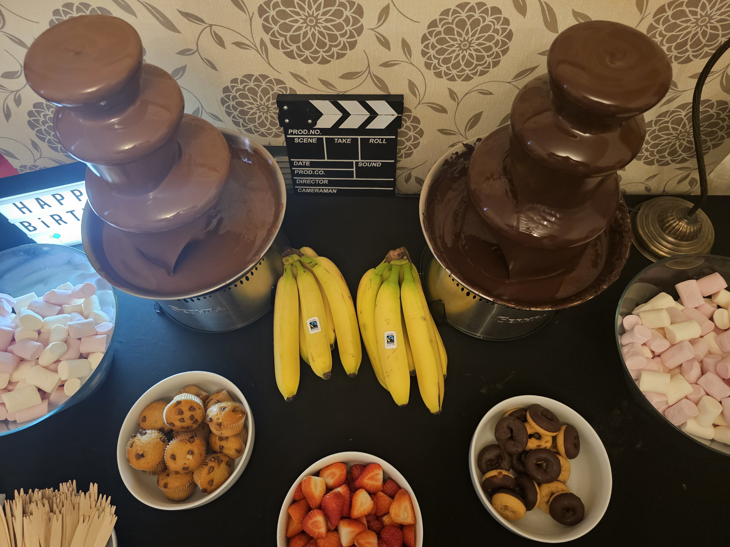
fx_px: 485
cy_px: 274
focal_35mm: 23
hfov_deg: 73.9
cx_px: 365
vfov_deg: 58.9
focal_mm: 6.3
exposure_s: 1/25
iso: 800
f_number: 1.7
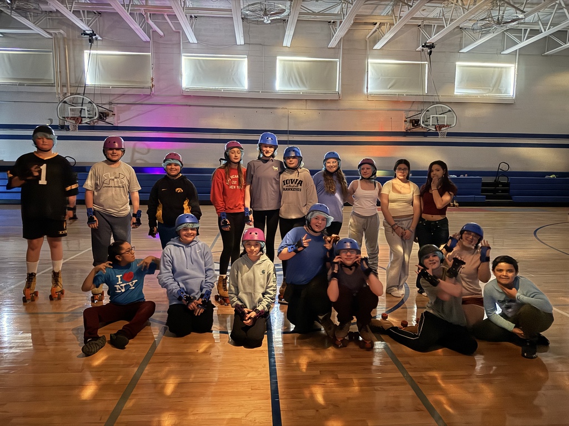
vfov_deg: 56.8
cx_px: 284
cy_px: 213
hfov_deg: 71.6
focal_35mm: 24
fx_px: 394
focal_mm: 6.76
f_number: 1.78
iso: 4000
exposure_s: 1/15
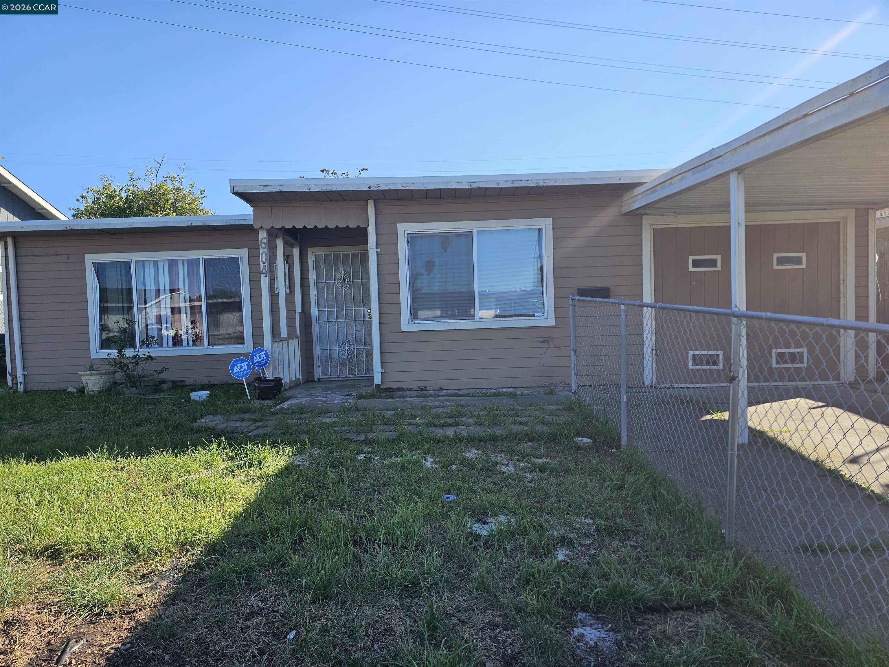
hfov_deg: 73.9
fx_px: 591
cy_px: 334
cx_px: 444
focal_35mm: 23
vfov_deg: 58.9
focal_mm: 6.3
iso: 16
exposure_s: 1/523
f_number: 1.7
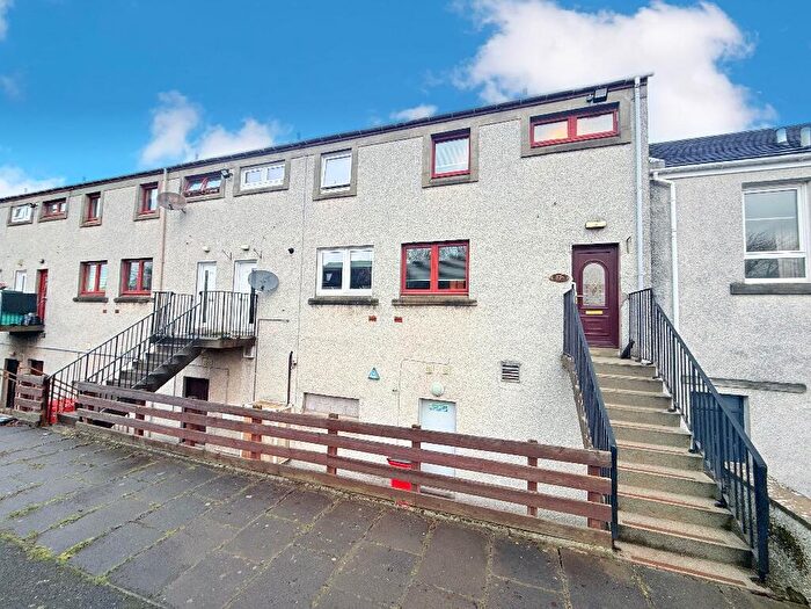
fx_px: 328
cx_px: 406
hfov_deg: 102.1
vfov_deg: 85.7
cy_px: 304
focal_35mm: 14
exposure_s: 1/119
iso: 50
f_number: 2.2
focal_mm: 2.22
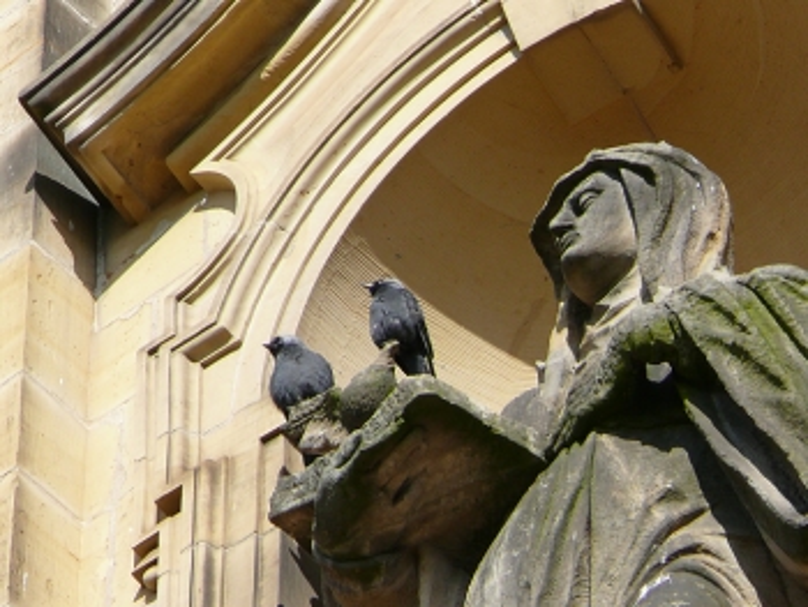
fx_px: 17472
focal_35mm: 748
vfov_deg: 2.0
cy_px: 304
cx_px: 404
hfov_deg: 2.6
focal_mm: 88.8
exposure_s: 1/400
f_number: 5.6
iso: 100
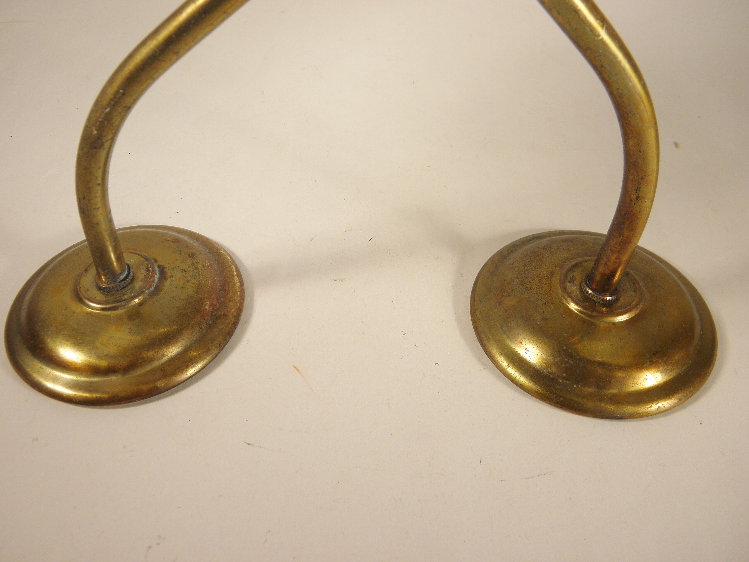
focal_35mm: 30
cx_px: 374
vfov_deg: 46.8
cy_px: 281
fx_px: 649
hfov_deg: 60.0
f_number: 3.6
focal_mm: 5.5
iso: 100
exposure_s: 1/80
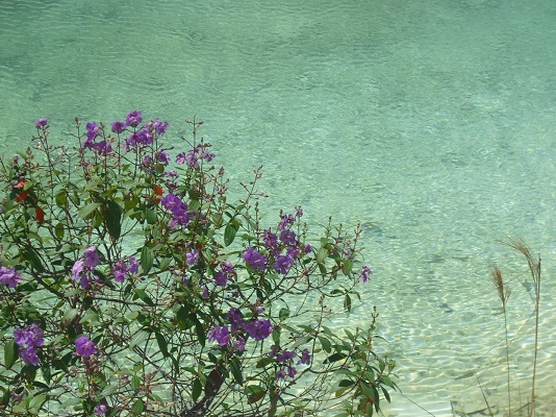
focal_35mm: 127
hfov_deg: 15.5
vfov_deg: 11.7
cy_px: 226
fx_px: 2039
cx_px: 250
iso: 64
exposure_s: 1/125
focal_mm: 18.6
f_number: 10.4
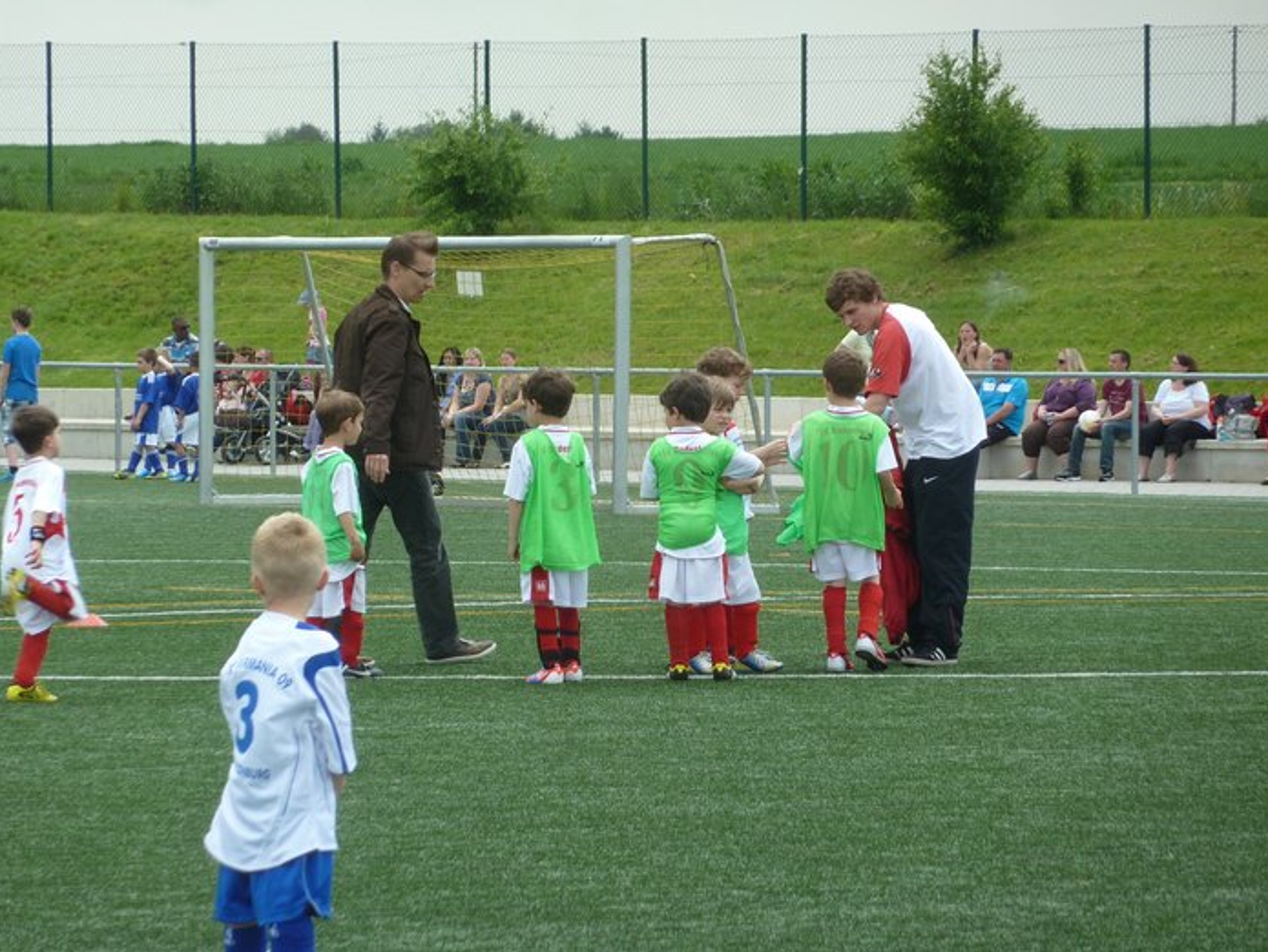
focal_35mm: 302
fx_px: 11068
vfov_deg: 4.9
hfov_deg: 6.6
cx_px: 633
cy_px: 477
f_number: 4.9
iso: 80
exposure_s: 1/200
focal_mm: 49.2
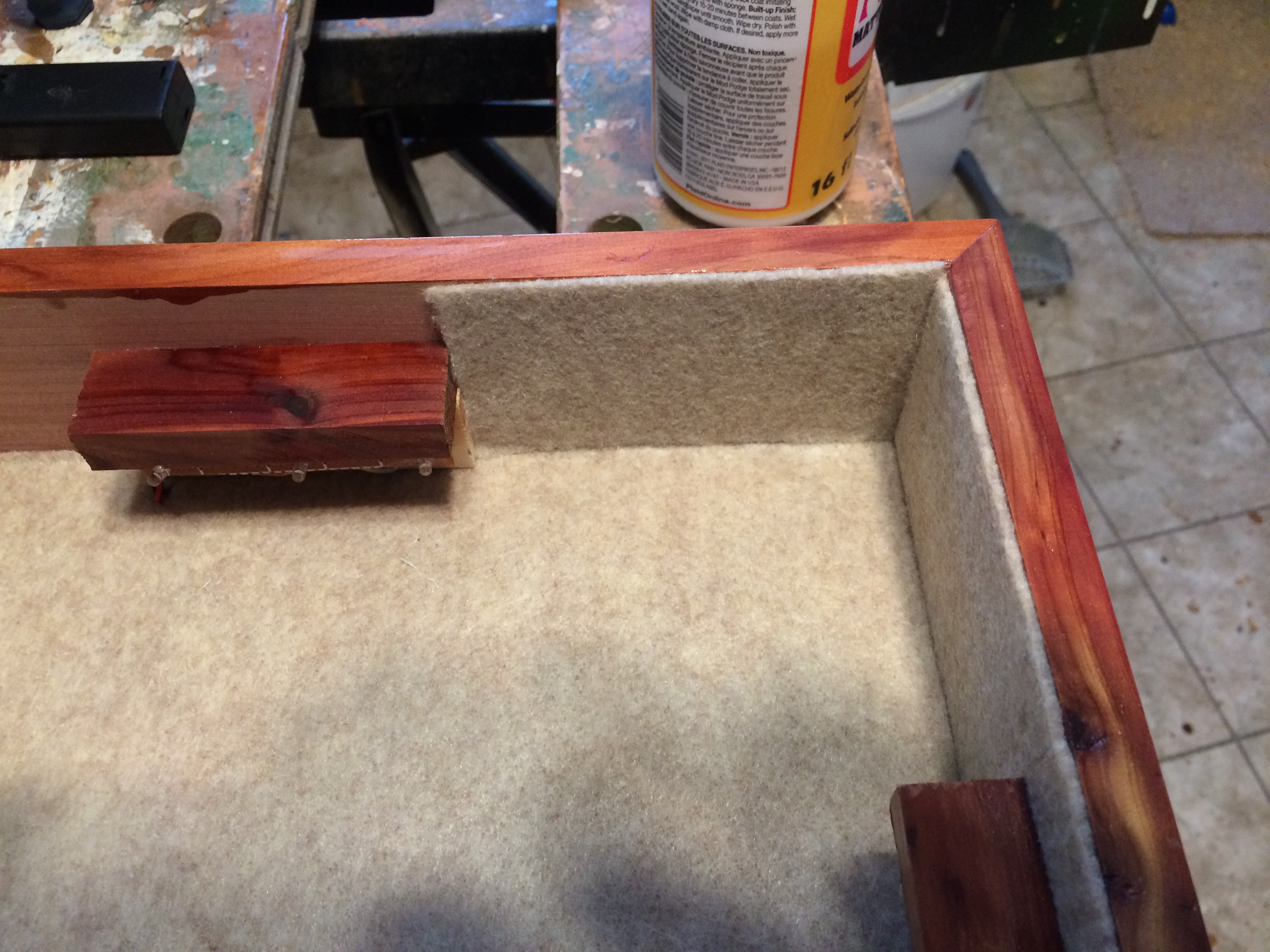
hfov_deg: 61.7
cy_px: 476
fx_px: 1064
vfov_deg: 48.2
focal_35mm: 29
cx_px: 635
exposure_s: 1/30
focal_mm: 4.15
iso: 125
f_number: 2.2
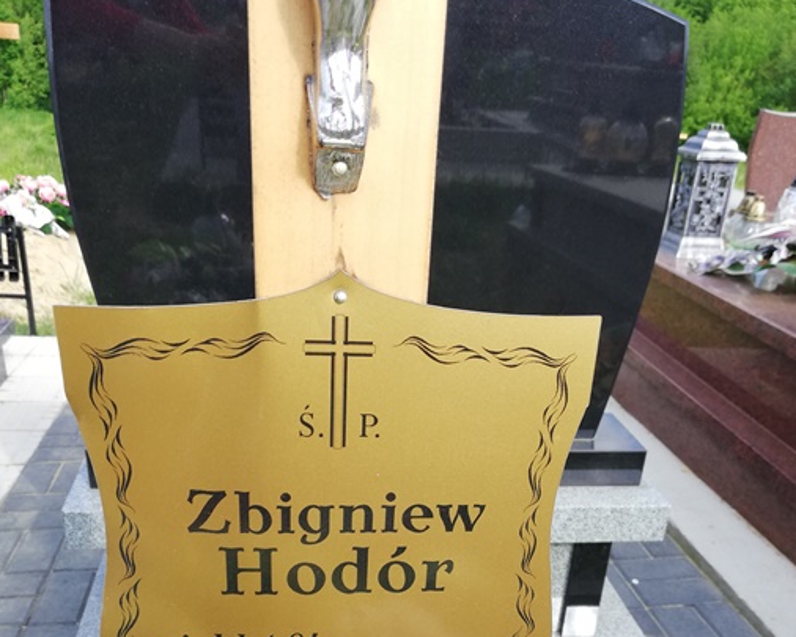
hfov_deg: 50.3
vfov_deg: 39.9
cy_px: 488
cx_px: 398
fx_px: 848
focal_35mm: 36
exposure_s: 1/273
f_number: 2.2
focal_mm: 3.81
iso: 50
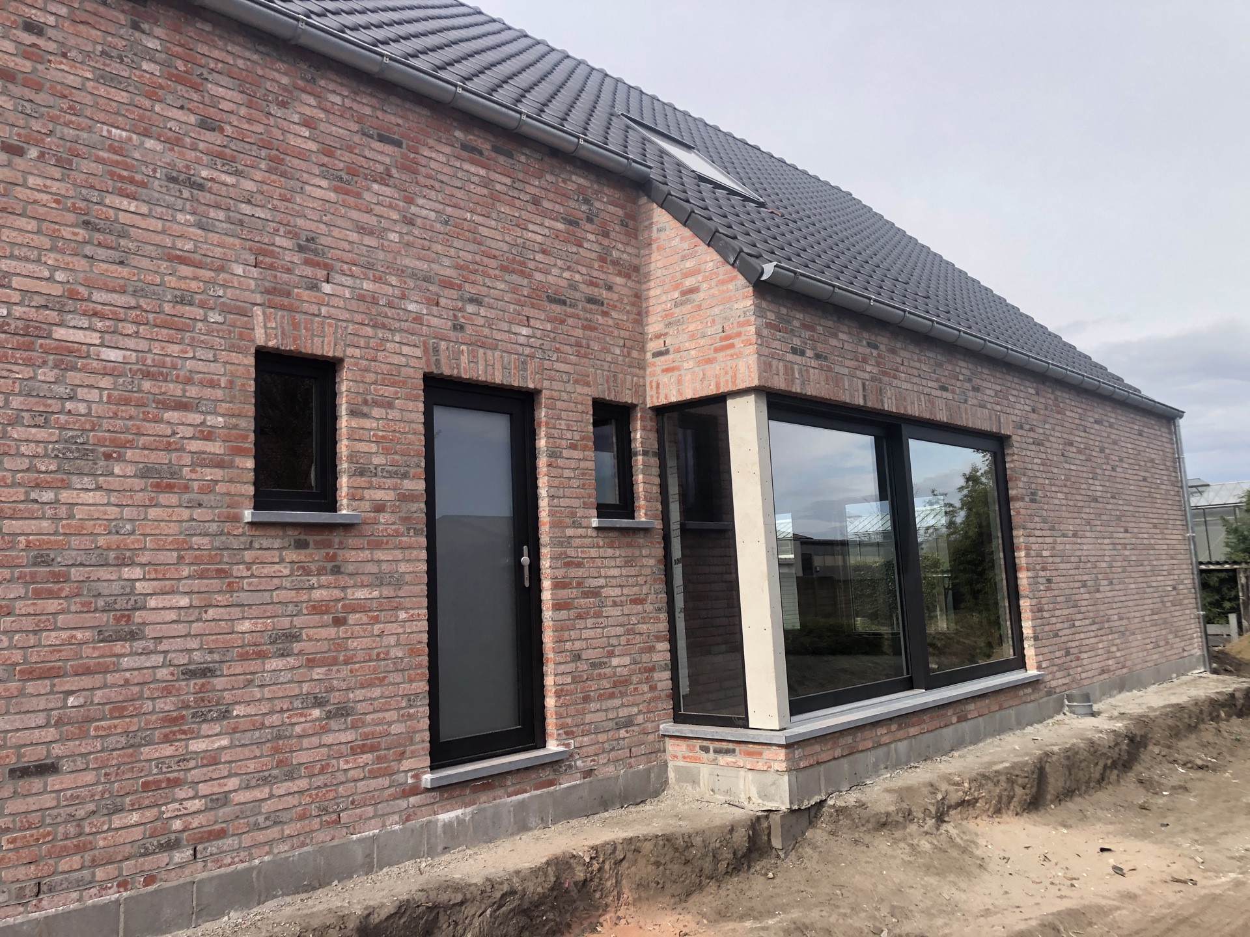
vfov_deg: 49.7
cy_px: 468
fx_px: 1011
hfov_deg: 63.4
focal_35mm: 28
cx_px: 625
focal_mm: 3.99
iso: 20
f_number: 1.8
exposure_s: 1/917
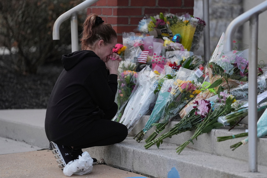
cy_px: 89
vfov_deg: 7.6
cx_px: 134
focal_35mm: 180
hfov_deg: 11.4
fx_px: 1335
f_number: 2.8
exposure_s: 1/1600
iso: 2500
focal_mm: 180
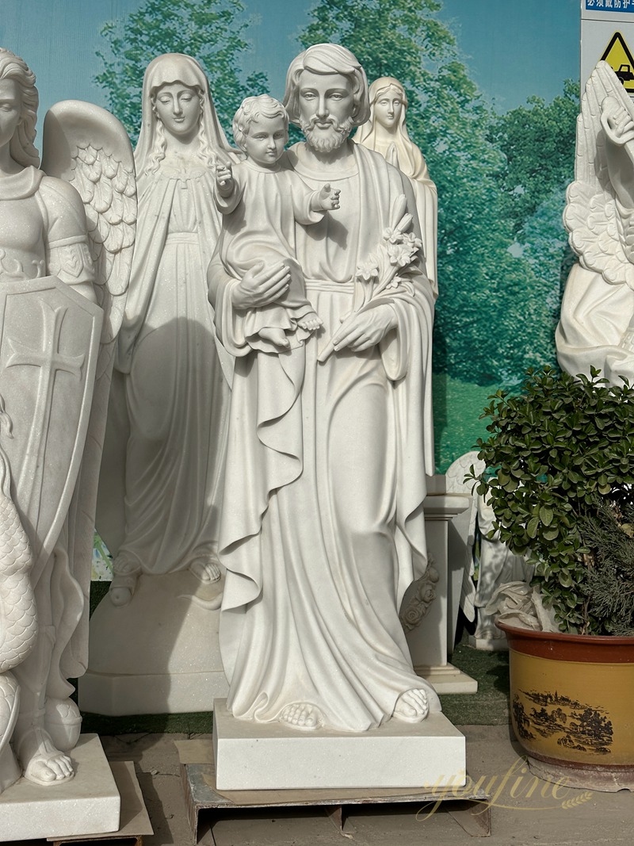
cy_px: 423
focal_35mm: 48
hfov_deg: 30.3
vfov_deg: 39.7
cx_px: 317
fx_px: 1172
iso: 64
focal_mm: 6.86
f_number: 1.78
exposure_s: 1/9804
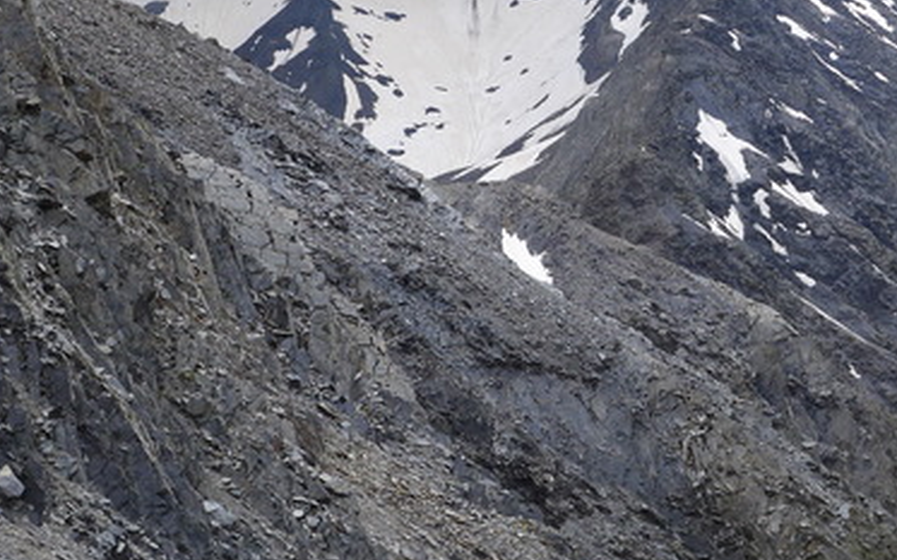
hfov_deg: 34.4
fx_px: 1442
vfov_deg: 22.0
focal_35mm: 59
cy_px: 245
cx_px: 559
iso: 80
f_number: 2.8
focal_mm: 5.9
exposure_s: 1/800
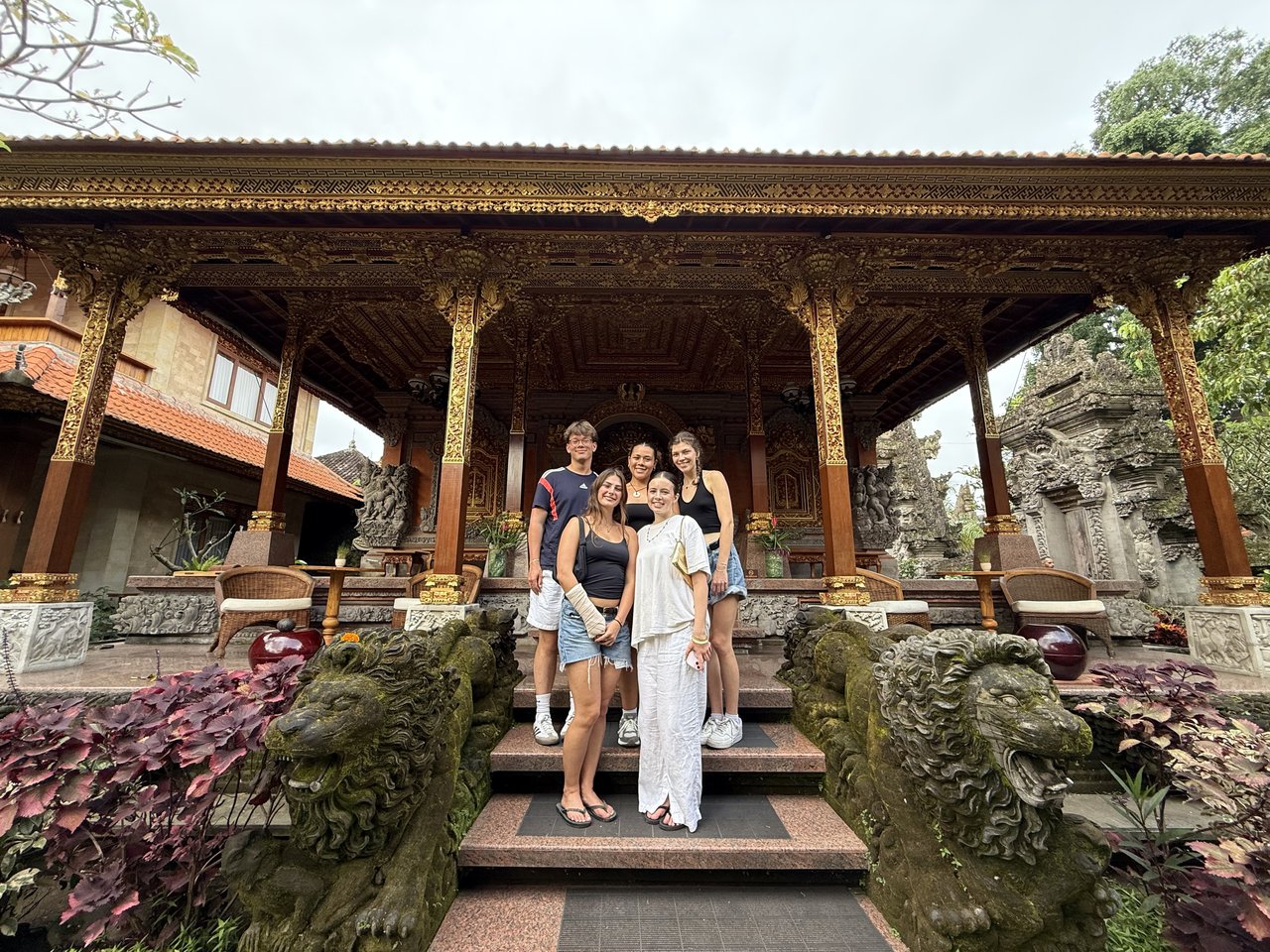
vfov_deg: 85.7
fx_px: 514
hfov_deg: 102.1
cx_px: 635
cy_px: 476
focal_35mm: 14
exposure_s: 1/99
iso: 100
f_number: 2.2
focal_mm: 2.22
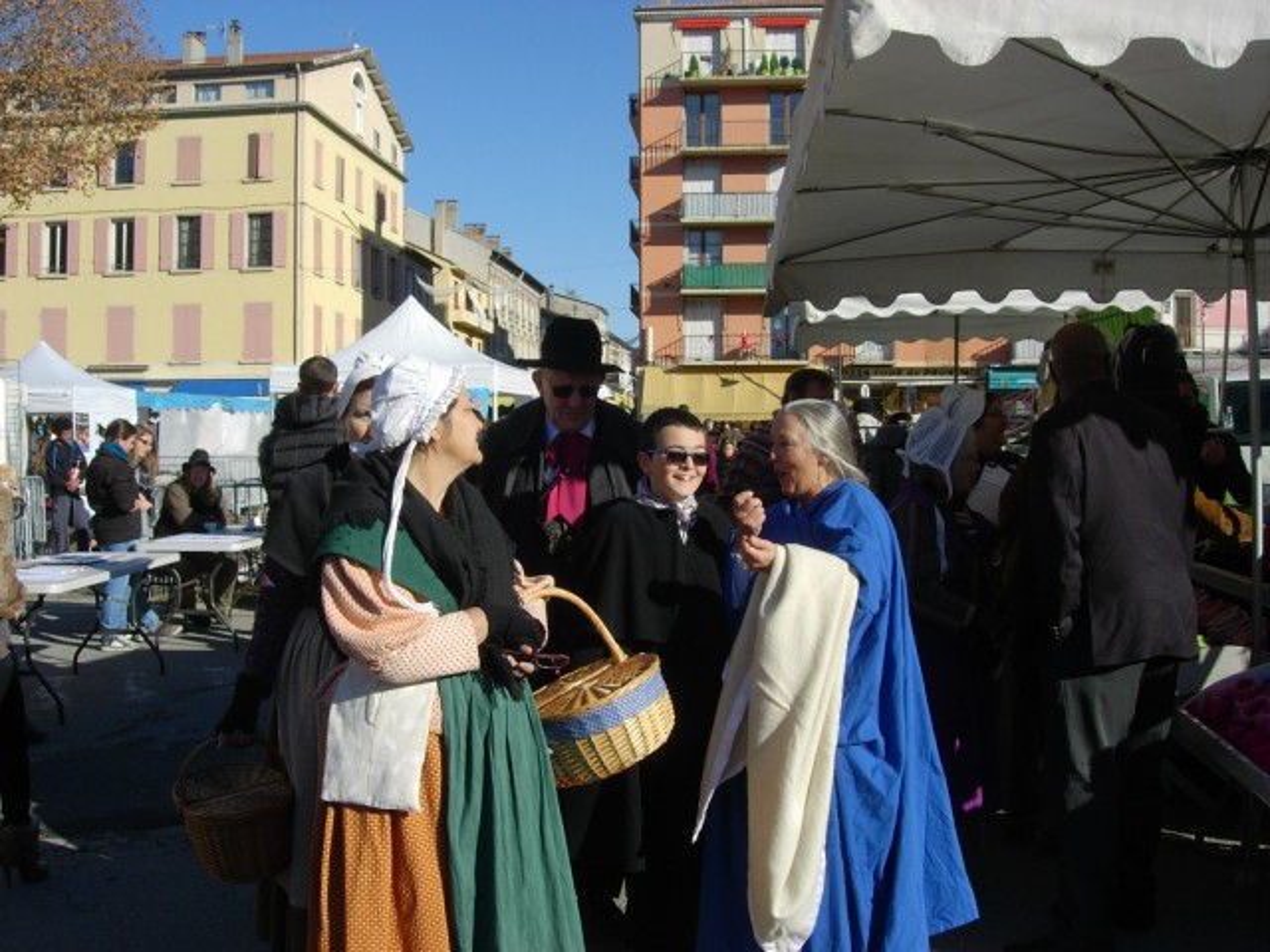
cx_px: 635
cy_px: 476
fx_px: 1394
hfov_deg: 49.0
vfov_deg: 37.7
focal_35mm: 38
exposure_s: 1/745
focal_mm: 7.8
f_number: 4.8
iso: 64
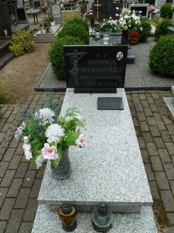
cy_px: 127
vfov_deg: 63.4
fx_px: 188
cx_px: 85
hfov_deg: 49.7
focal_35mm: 28
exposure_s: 1/200
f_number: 4
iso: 80
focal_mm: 4.1
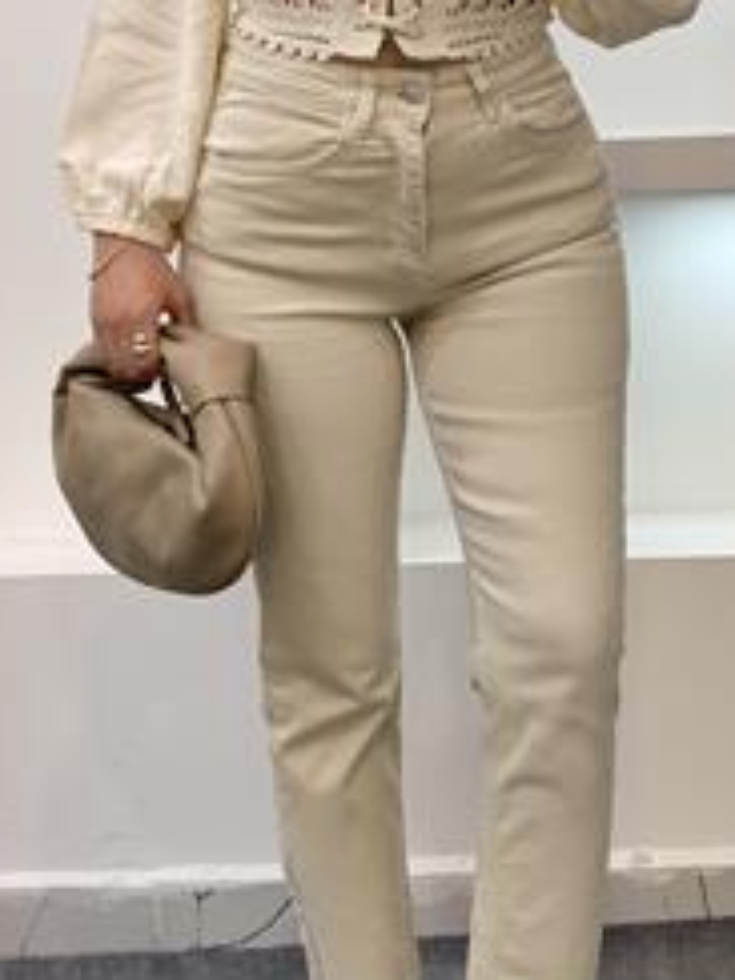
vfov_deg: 22.2
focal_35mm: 88
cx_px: 446
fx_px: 2491
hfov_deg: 16.8
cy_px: 633
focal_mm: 6
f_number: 2
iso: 80
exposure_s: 1/100
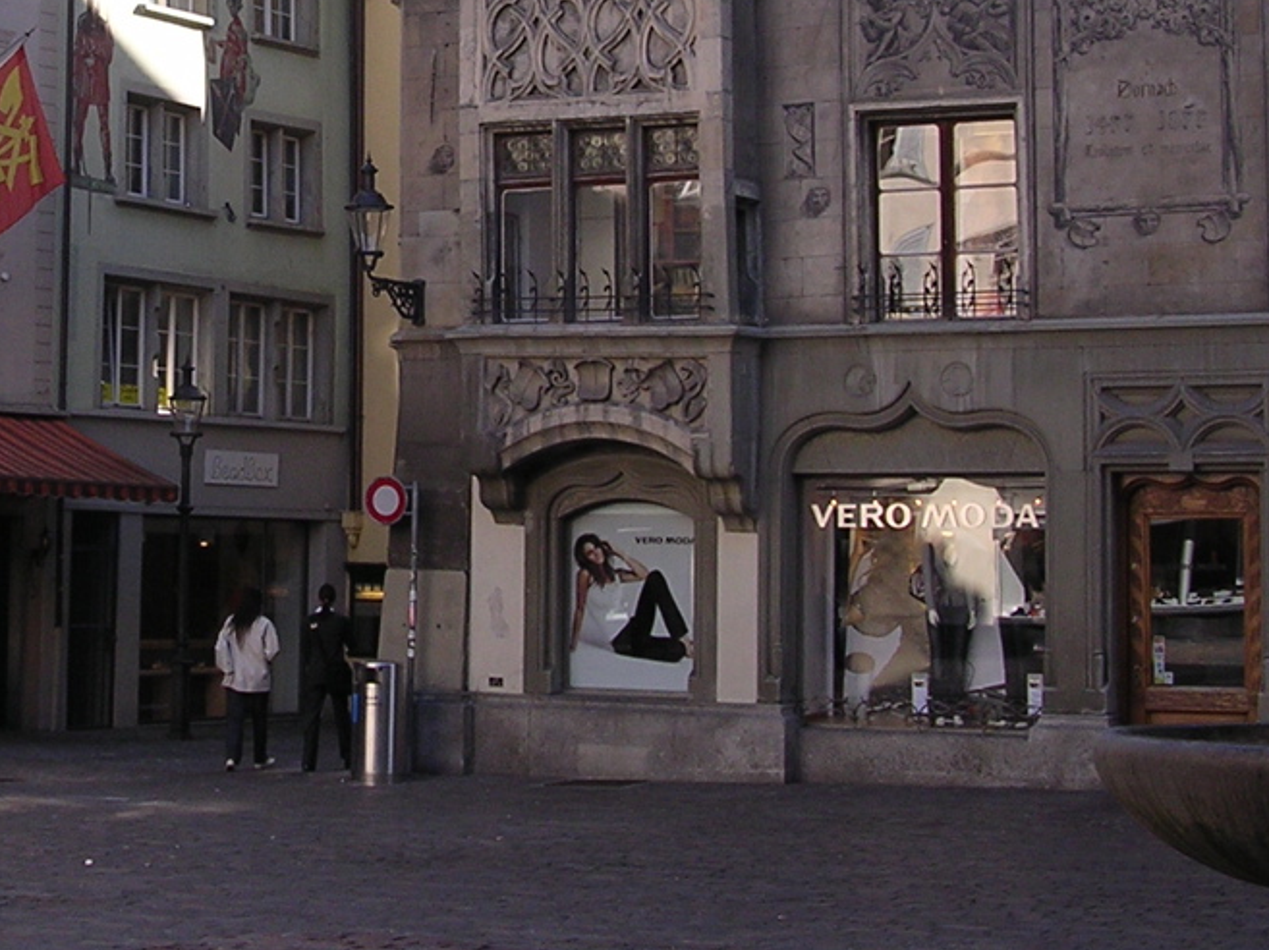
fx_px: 2895
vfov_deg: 18.5
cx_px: 248
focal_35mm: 79
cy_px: 213
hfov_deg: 24.3
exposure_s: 1/202
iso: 100
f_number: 2.8
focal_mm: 5.8
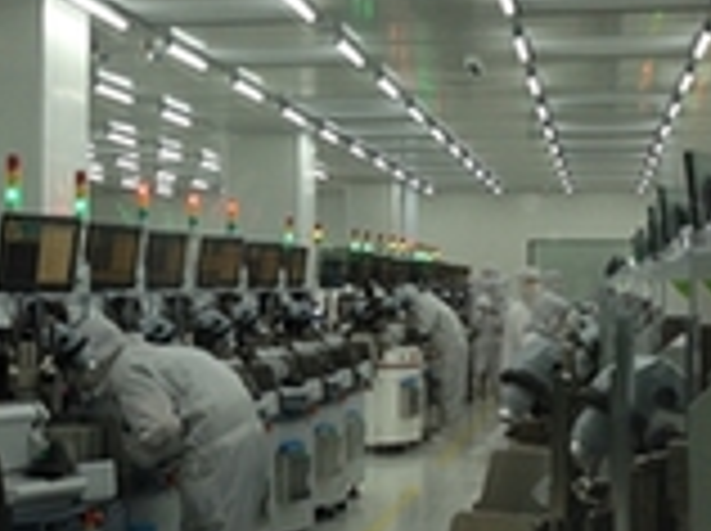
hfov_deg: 21.3
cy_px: 230
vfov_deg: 16.2
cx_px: 137
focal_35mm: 91
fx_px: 1866
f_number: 2.4
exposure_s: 1/30
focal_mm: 4.12
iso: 50
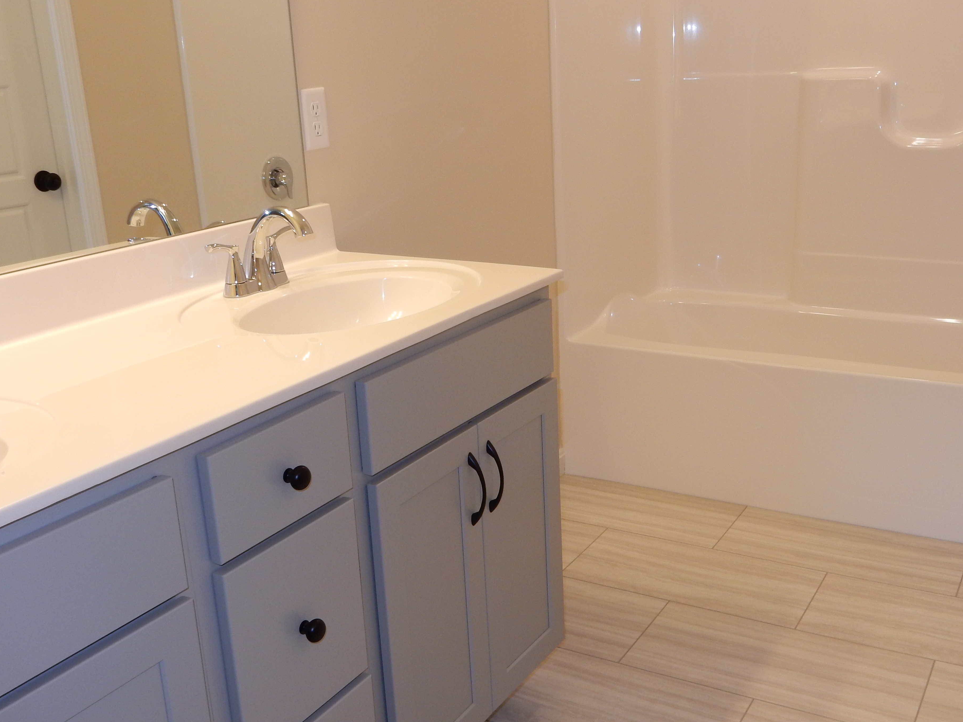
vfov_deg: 37.7
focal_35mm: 38
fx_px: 1057
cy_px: 371
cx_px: 523
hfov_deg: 48.9
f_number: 4
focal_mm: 5.4
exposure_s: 1/30
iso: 125
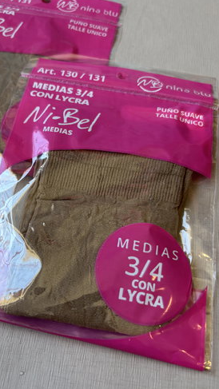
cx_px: 77
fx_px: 320
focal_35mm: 31
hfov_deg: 37.5
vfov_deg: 62.5
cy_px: 178
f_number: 1.6
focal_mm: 5.96
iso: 80
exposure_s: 1/121
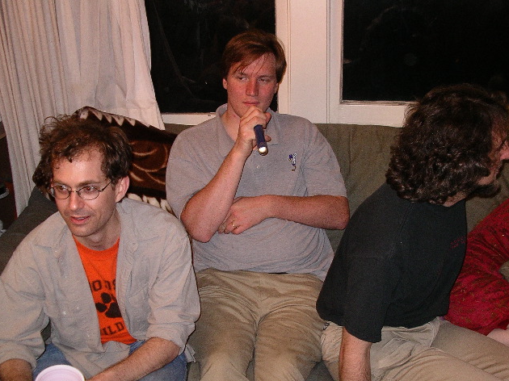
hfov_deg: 40.4
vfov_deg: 30.8
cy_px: 216
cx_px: 281
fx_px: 691
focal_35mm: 47
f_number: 2.8
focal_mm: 7.8
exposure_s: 1/40
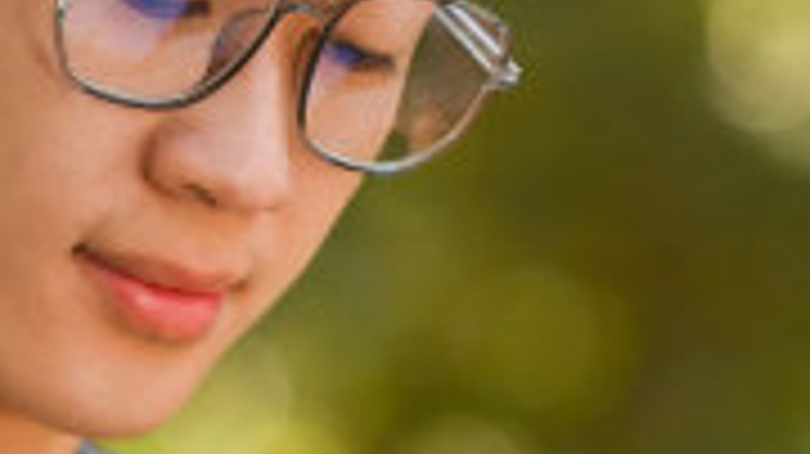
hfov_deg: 7.1
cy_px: 189
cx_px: 297
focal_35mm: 302
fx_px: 6482
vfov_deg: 4.0
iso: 200
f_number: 2.2
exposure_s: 1/1250
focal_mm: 85
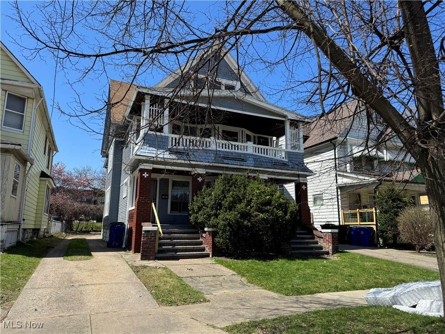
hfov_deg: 71.6
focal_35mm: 24
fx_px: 309
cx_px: 222
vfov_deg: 56.8
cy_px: 167
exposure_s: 1/3247
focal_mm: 6.76
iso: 80
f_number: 1.78
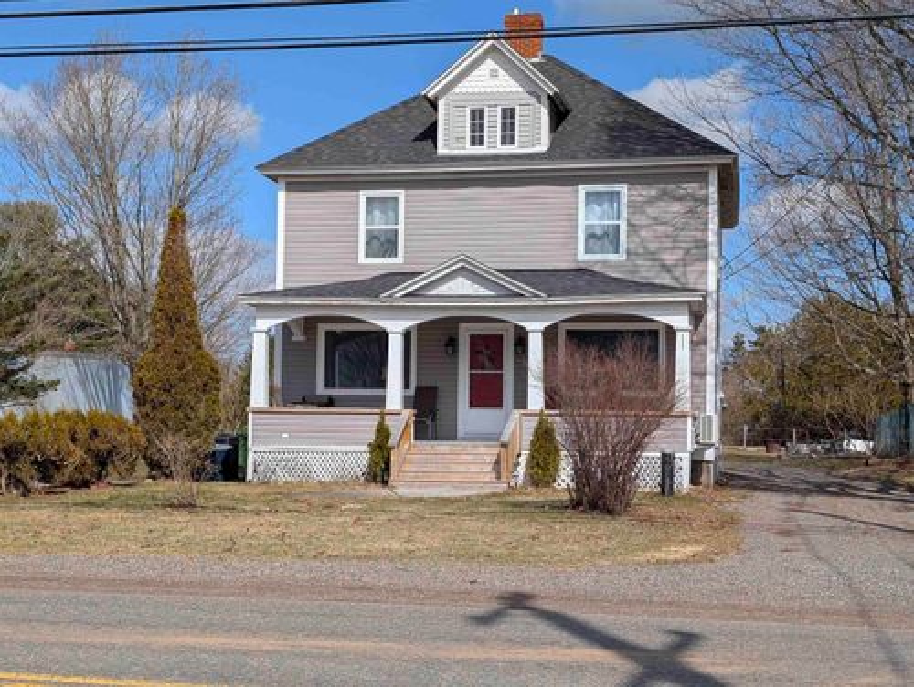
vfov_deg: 29.7
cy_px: 344
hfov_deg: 38.9
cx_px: 457
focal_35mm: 49
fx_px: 1295
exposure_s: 1/2160
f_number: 1.68
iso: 19
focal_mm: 6.9
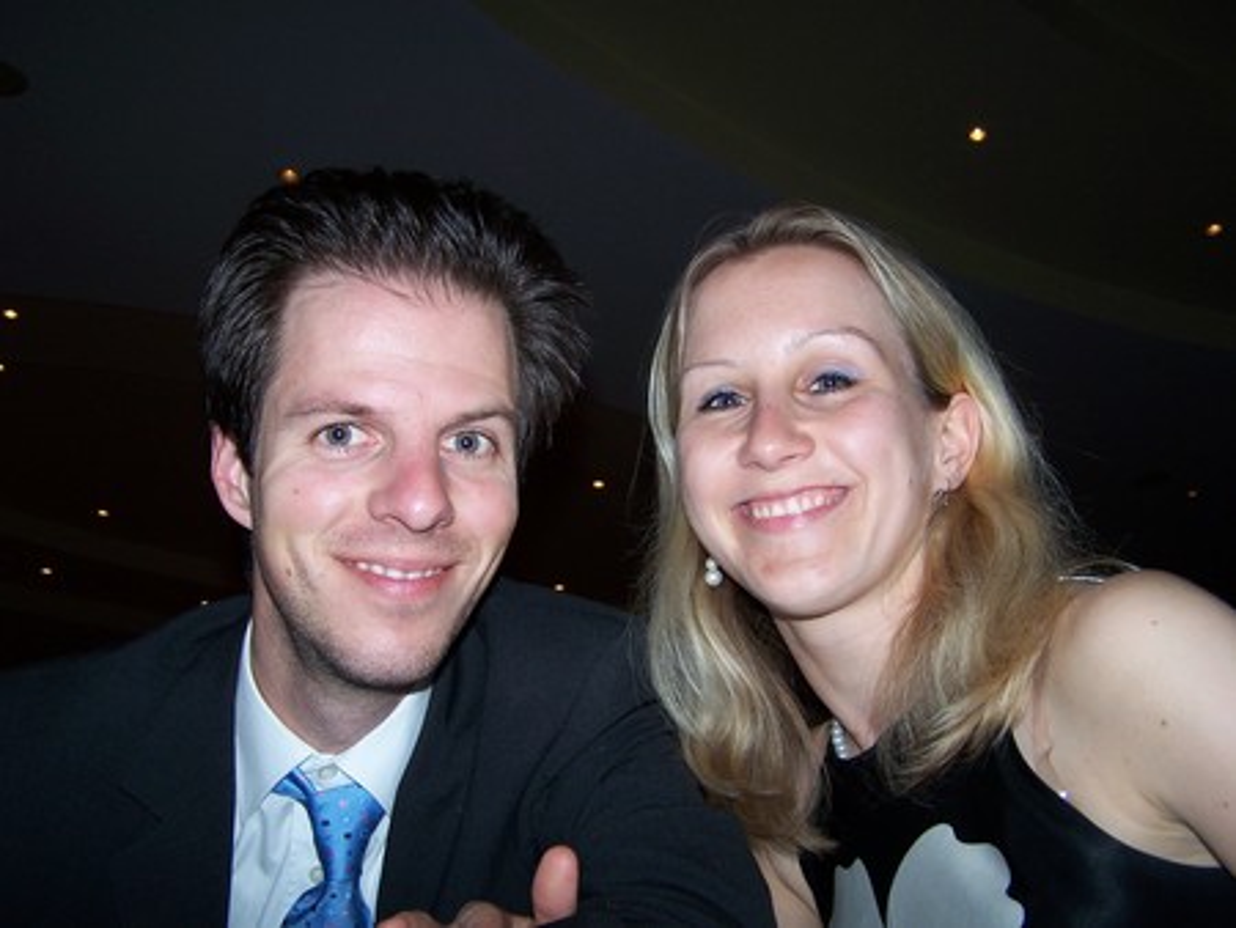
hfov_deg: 49.0
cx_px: 618
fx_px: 1358
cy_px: 464
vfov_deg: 37.8
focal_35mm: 38
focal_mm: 6.3
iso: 80
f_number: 2.8
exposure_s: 1/60
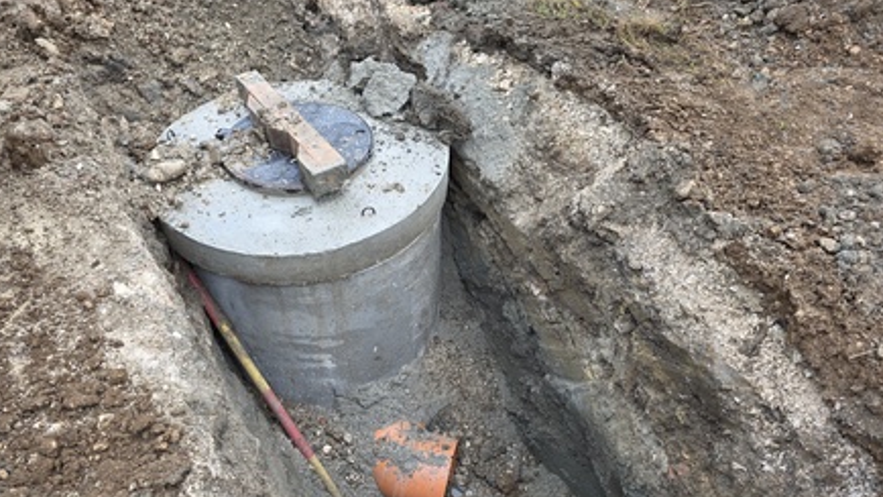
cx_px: 431
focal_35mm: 26
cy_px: 330
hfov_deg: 71.9
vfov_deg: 43.8
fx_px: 609
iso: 100
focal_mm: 6.3
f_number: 1.7
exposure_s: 1/180
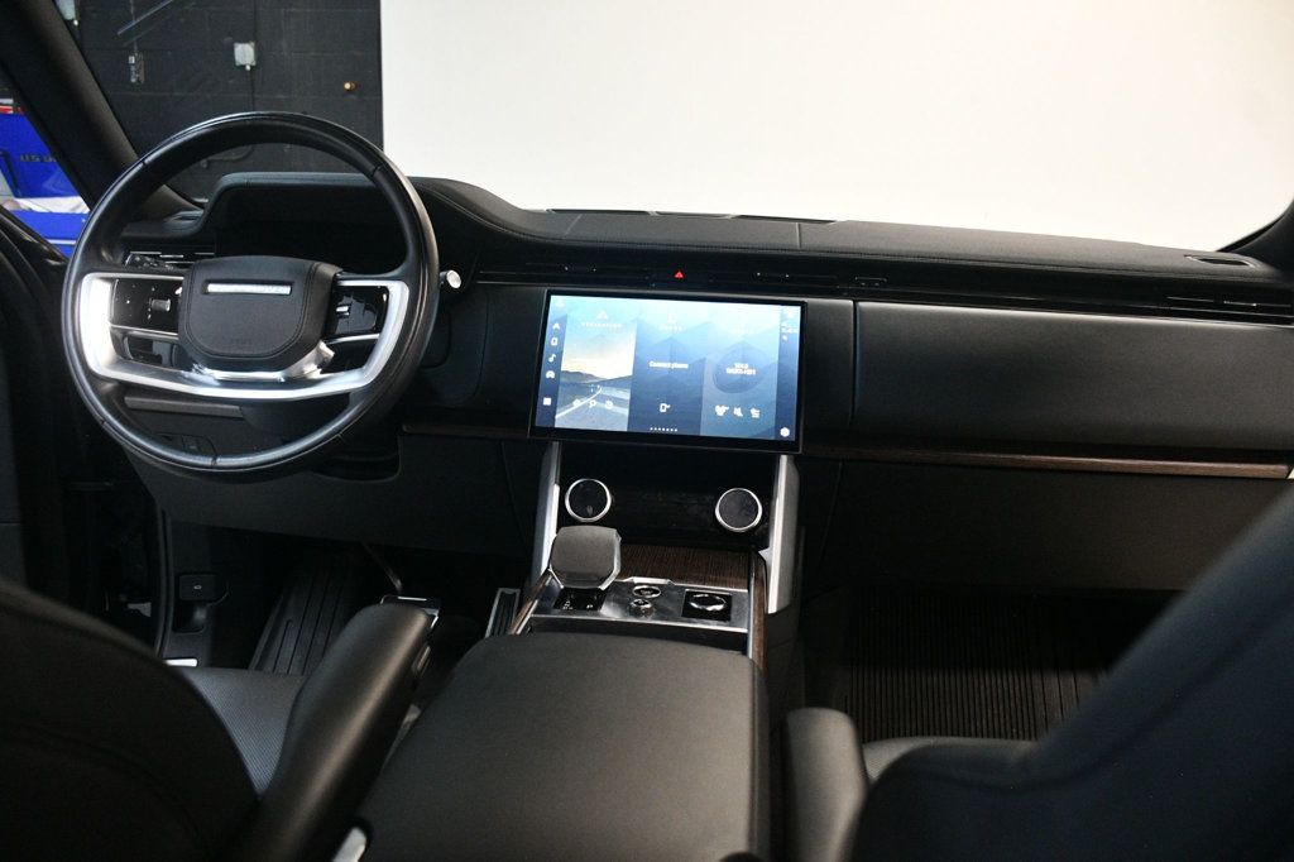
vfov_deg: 43.6
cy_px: 431
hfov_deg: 61.9
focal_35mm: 30
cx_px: 647
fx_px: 1078
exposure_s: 1/100
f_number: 3.5
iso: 3200
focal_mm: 20
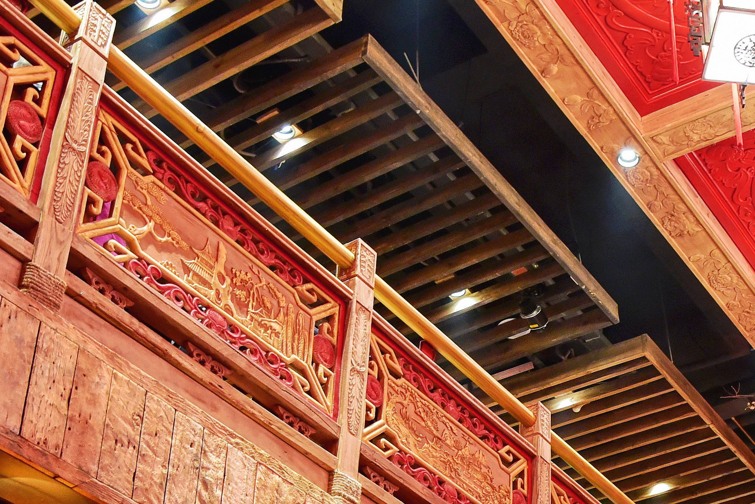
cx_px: 671
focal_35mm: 62
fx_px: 1301
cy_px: 581
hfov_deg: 31.0
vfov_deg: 20.7
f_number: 5.6
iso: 1600
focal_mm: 24
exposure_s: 1/15
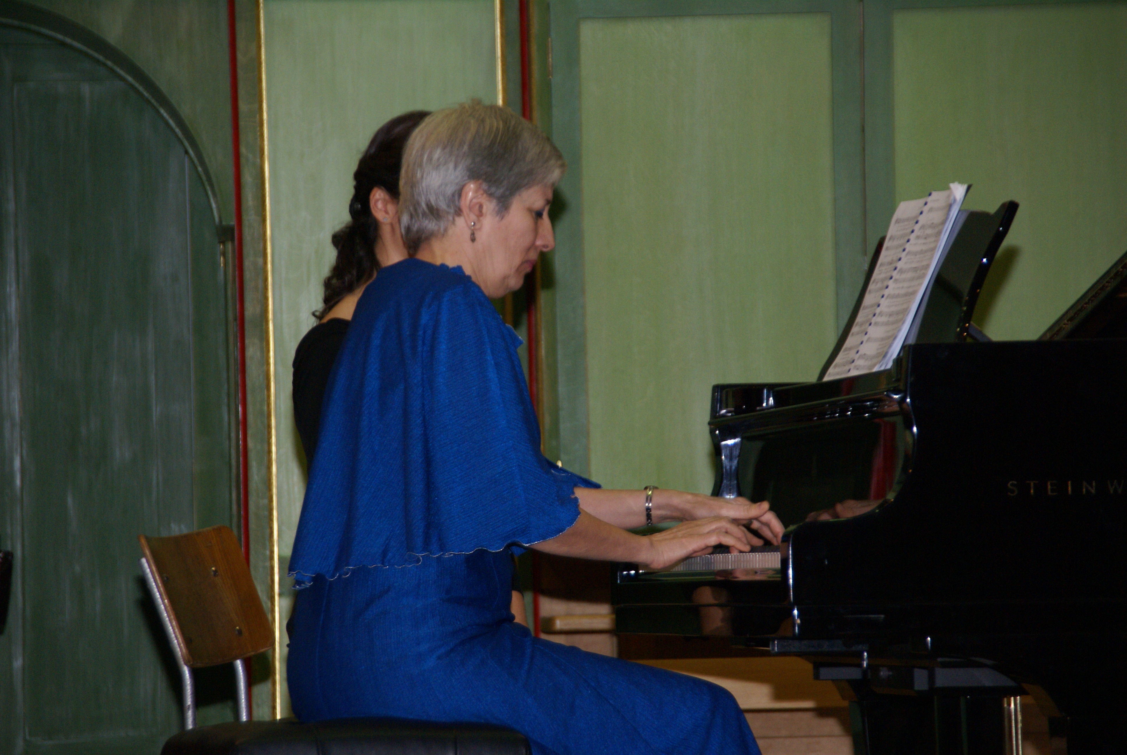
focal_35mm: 210
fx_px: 6582
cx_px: 564
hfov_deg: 9.8
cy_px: 378
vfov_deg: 6.6
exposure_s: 1/125
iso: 400
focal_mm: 140
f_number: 6.3
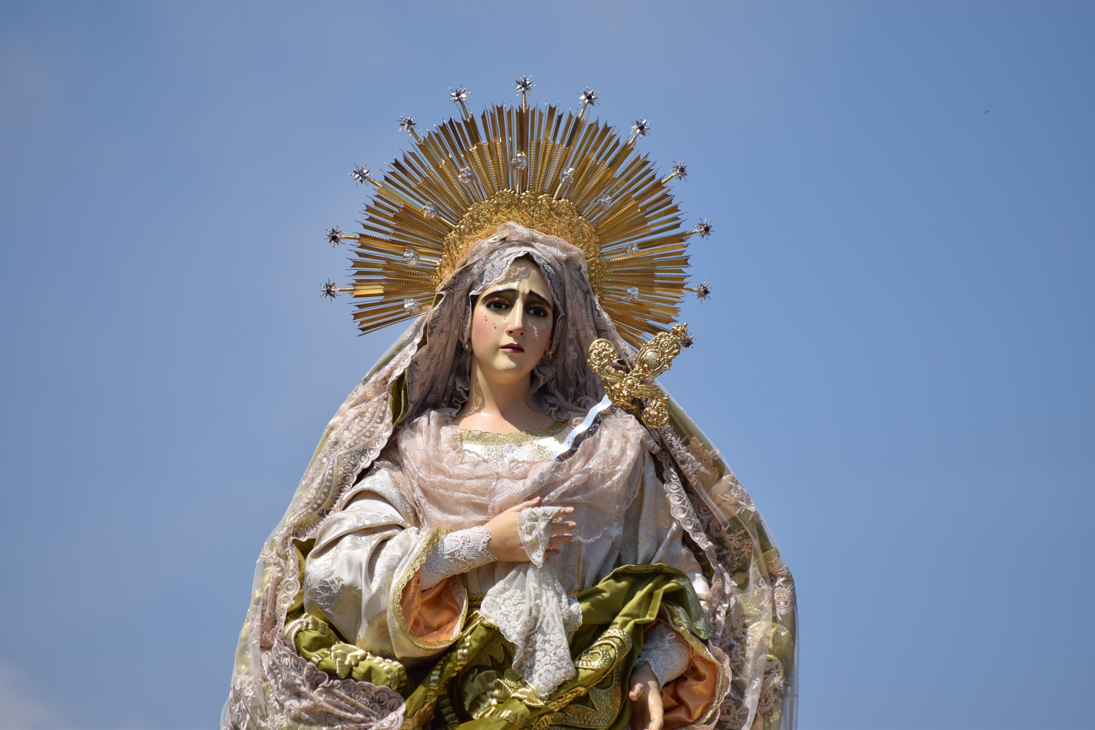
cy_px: 365
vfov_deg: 4.6
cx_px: 548
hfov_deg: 6.9
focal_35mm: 300
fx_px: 9124
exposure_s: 1/1000
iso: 100
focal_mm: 200
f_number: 5.6
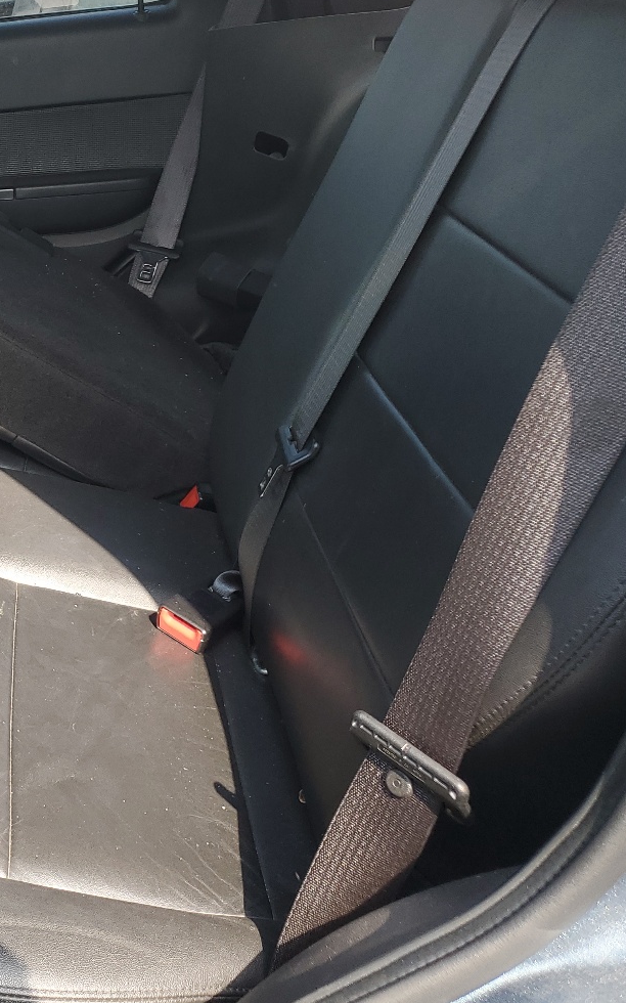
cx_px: -168
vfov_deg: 44.2
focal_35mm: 45
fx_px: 1229
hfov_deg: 25.1
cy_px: 406
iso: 50
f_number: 1.5
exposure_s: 1/238
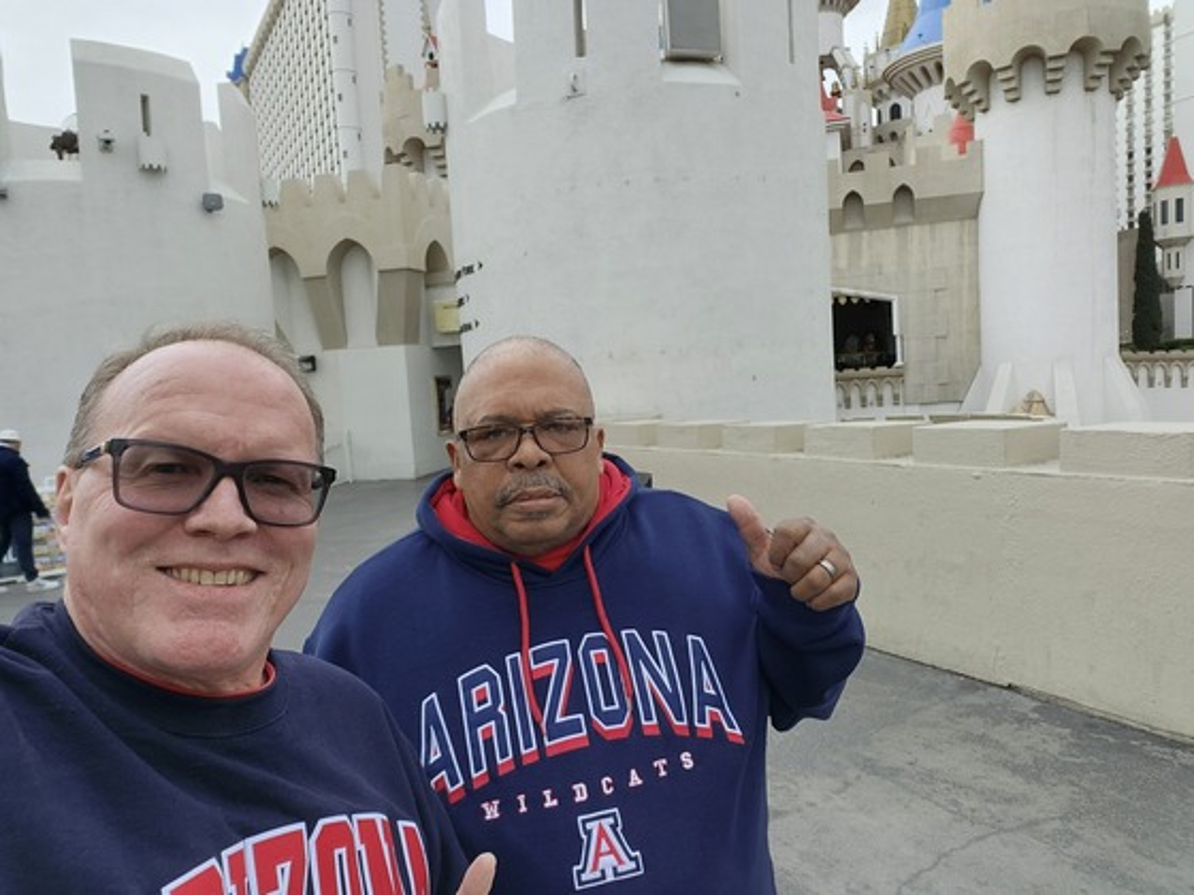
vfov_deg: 54.9
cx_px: 597
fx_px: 862
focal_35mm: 25
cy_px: 448
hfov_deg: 69.4
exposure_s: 1/360
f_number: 2.4
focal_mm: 3.17
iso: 50
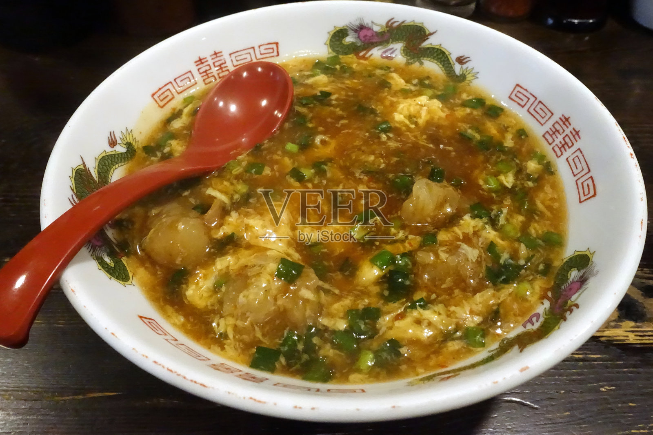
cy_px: 218
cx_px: 326
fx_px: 435
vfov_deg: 53.1
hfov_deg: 73.8
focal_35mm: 24
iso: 6400
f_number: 5.6
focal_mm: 8.8
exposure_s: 1/25
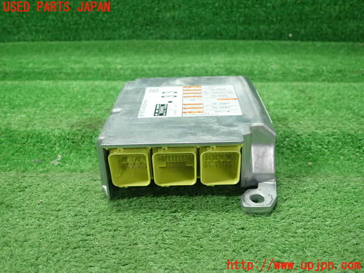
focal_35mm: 30
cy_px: 136
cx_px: 182
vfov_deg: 46.8
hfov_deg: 60.0
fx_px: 315
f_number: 2.3
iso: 400
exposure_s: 1/125
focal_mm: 5.5
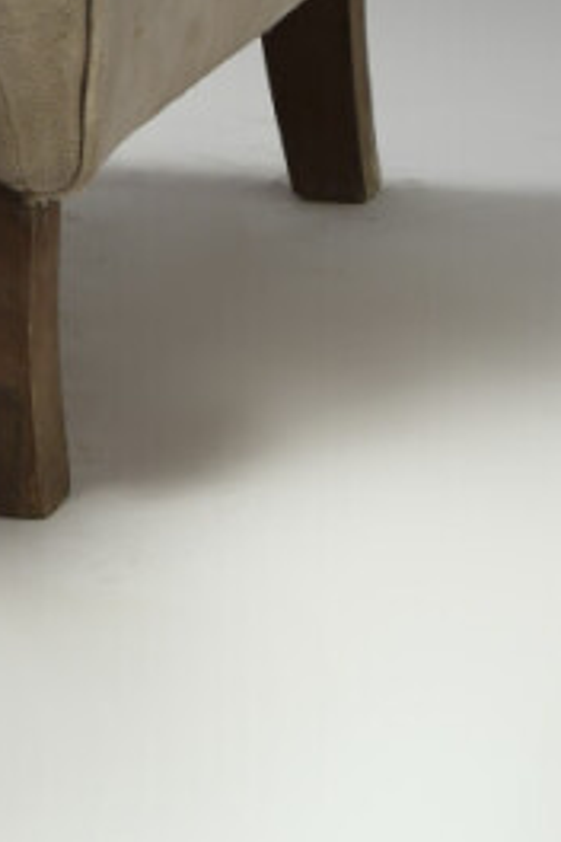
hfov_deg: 7.6
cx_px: -631
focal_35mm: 173
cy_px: -753
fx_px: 4044
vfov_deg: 11.0
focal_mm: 38
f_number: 5.6
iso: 400
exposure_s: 1/125
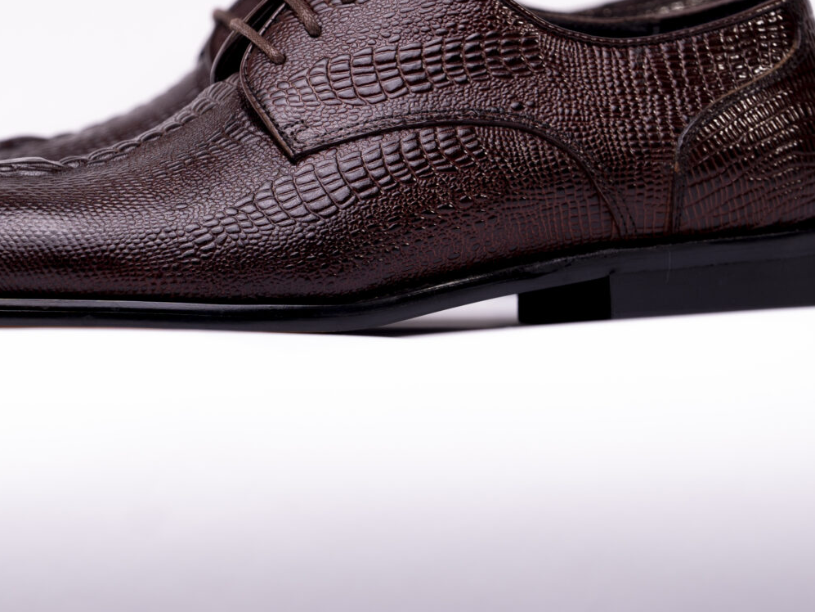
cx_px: 362
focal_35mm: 489
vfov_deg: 3.0
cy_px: -64
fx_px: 11514
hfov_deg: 4.1
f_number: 5
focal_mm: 198
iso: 100
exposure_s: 1/100
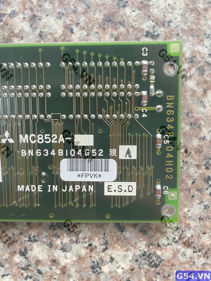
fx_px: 211
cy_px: 140
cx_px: 106
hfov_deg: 53.1
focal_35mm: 26
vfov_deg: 67.3
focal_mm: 4.2
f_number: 1.6
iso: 200
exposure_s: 1/60
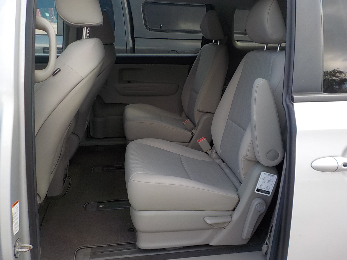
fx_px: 301
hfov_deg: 60.0
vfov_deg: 46.8
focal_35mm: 30
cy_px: 130
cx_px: 174
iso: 125
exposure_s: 1/160
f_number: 3.3
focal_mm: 4.1
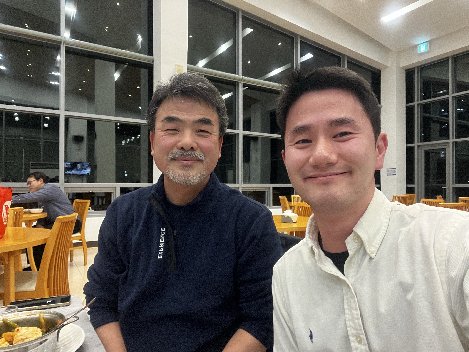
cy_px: 176
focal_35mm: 23
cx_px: 234
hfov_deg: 73.9
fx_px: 312
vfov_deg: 58.9
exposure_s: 1/30
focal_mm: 2.71
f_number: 2.2
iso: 320
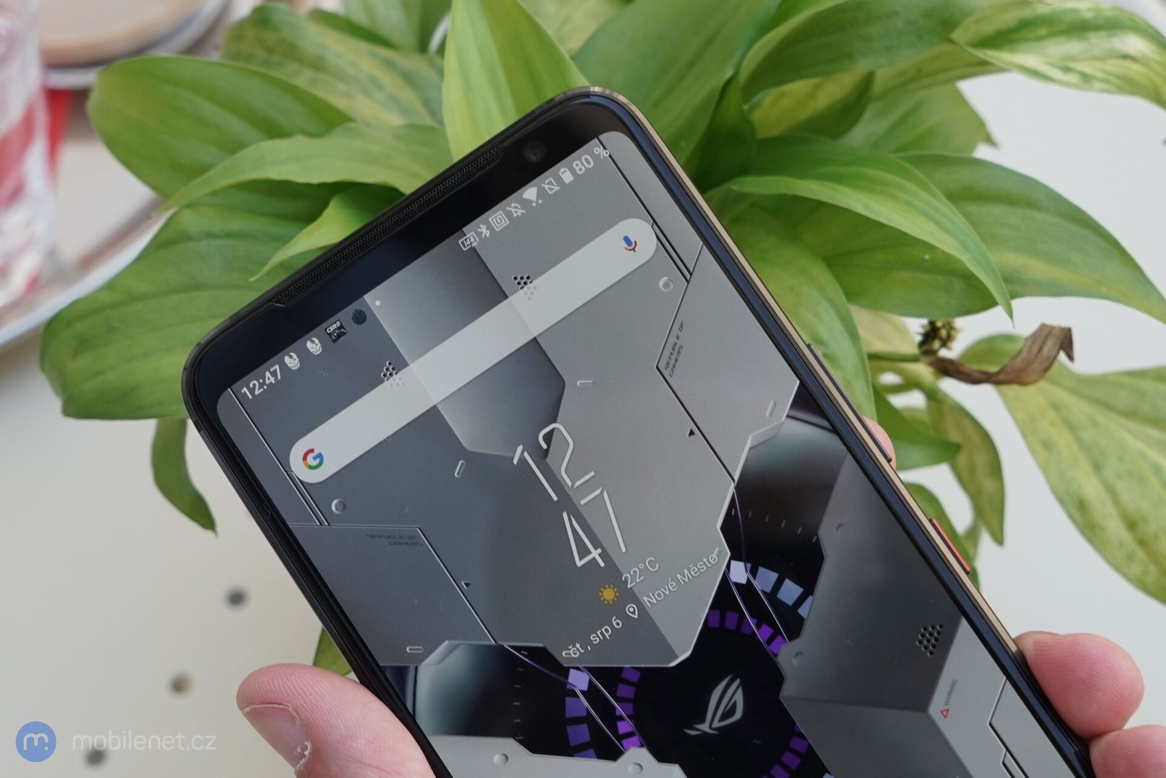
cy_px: 389
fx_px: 1328
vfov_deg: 32.6
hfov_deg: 47.4
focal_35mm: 41
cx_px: 583
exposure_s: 1/125
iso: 320
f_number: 7.1
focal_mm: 41
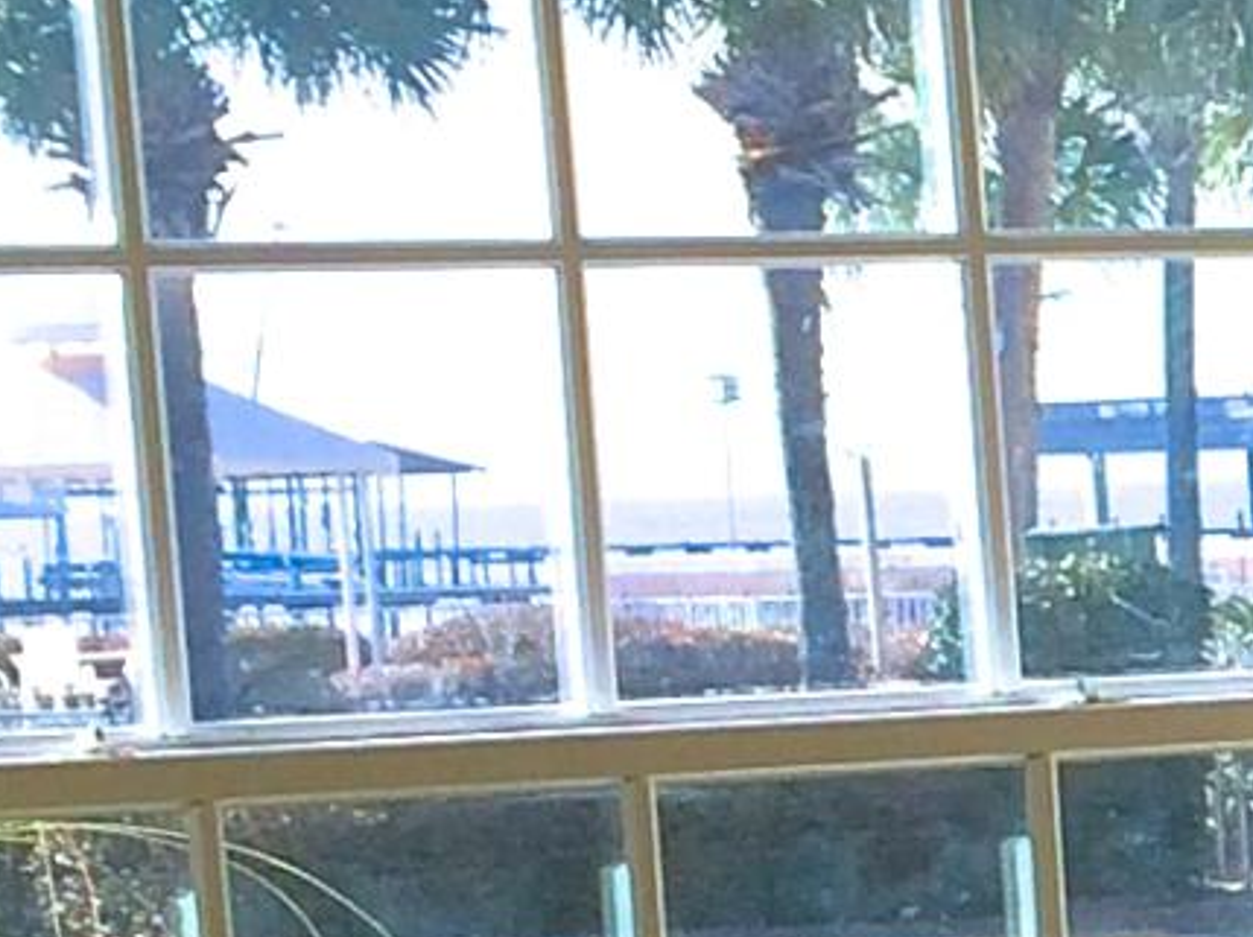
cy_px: 1299
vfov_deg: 7.0
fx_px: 7595
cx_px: 2912
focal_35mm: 210
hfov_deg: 8.7
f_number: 2.2
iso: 32
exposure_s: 1/855
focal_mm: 4.12
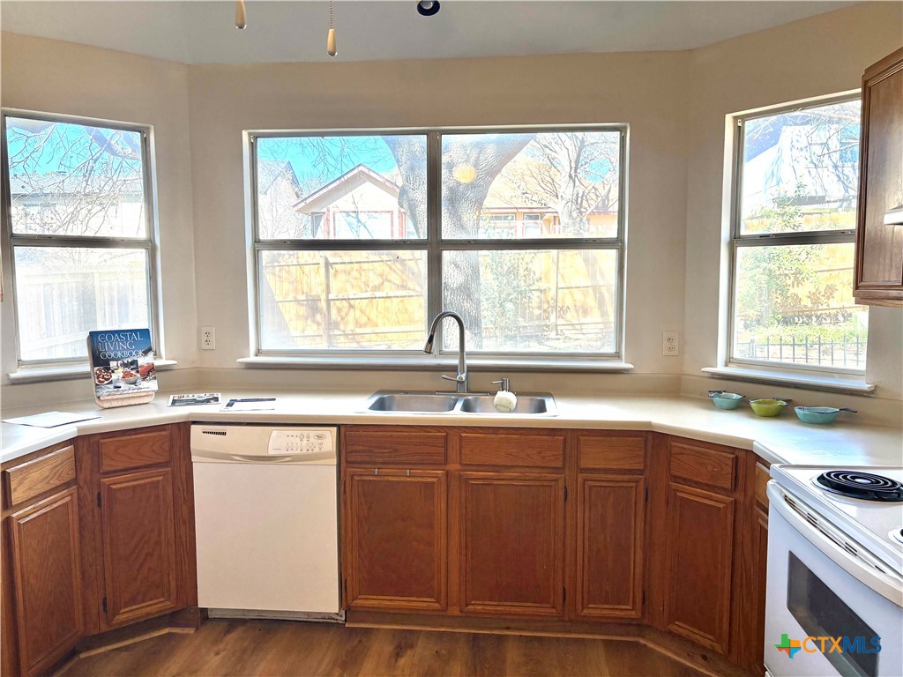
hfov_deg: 67.3
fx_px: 678
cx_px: 452
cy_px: 338
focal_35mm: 26
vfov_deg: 53.1
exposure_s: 1/278
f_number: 1.6
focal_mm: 5.96
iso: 64
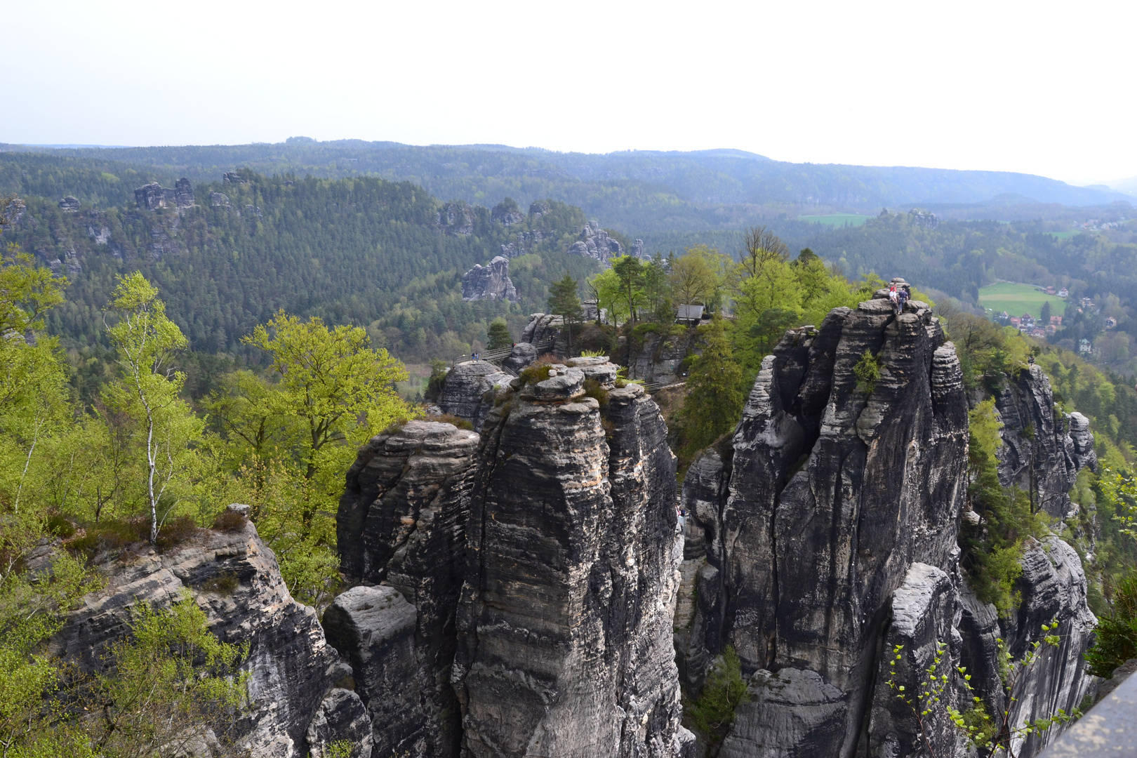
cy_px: 379
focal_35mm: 32
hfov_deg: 59.5
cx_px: 568
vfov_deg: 41.7
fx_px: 995
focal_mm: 21
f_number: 10
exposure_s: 1/250
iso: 400
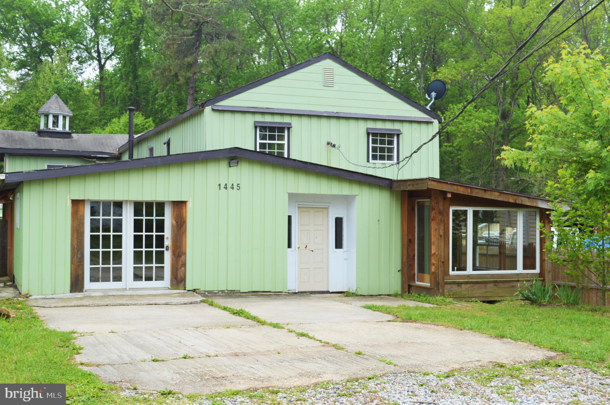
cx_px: 305
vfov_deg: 29.8
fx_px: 762
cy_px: 202
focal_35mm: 45
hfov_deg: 43.6
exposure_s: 1/160
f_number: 6.3
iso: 100
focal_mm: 30
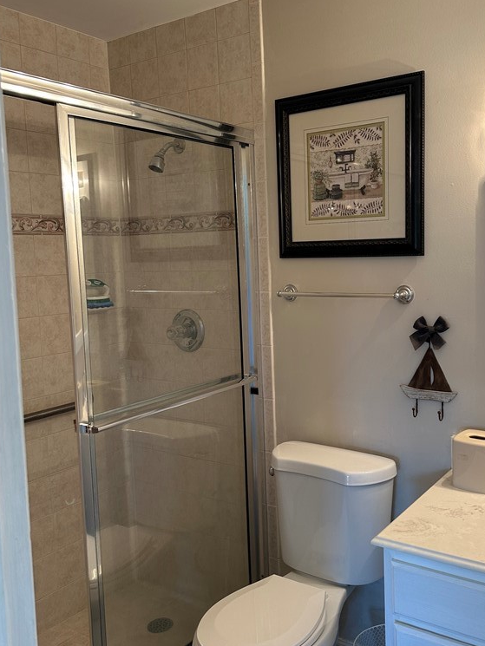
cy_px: 300
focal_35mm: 33
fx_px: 616
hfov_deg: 42.5
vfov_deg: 55.3
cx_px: 311
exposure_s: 1/60
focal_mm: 6.86
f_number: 1.78
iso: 125
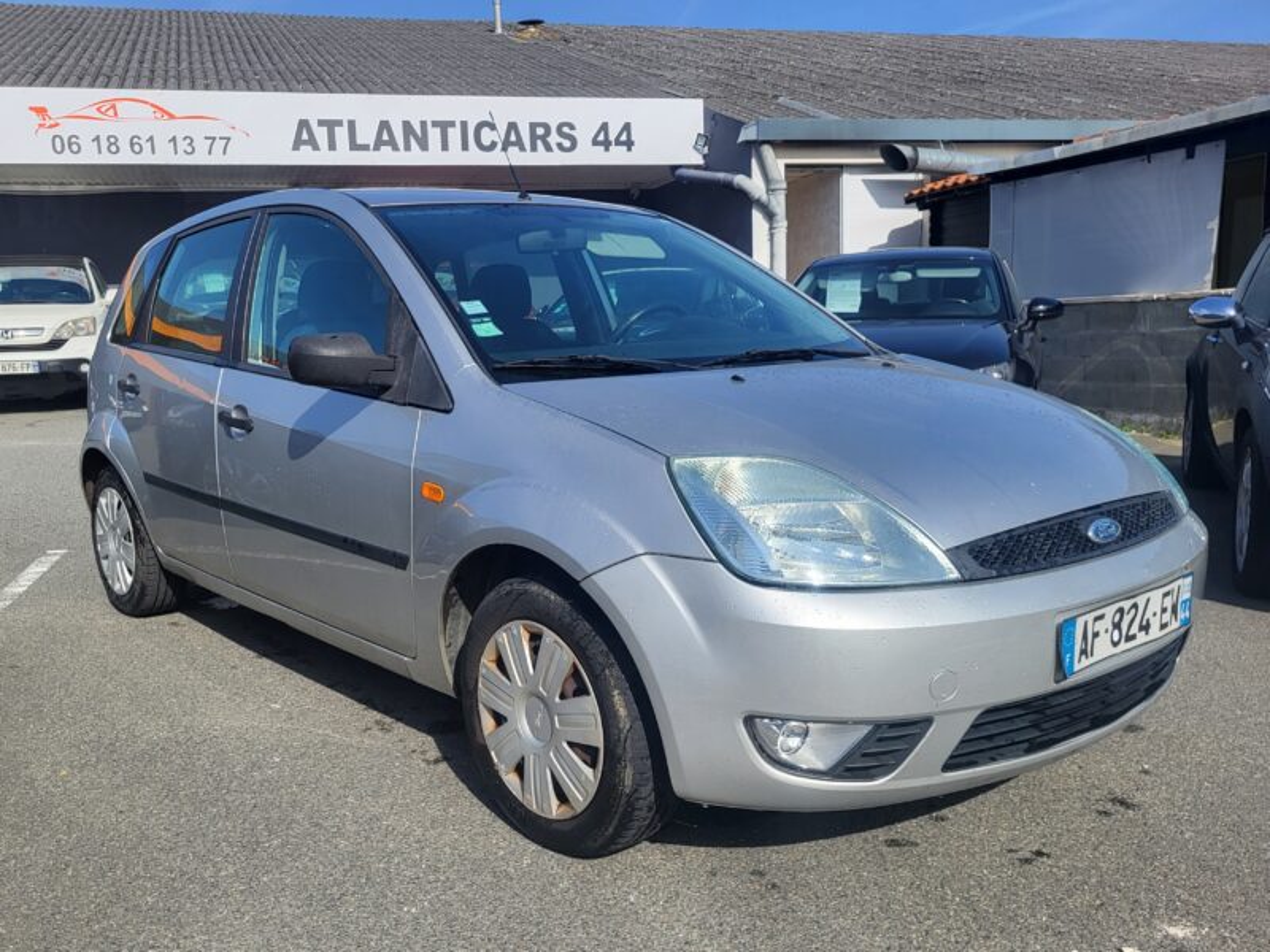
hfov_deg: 67.3
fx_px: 954
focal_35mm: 26
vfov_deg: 53.1
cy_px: 476
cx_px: 635
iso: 40
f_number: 1.8
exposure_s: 1/2500
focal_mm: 5.4
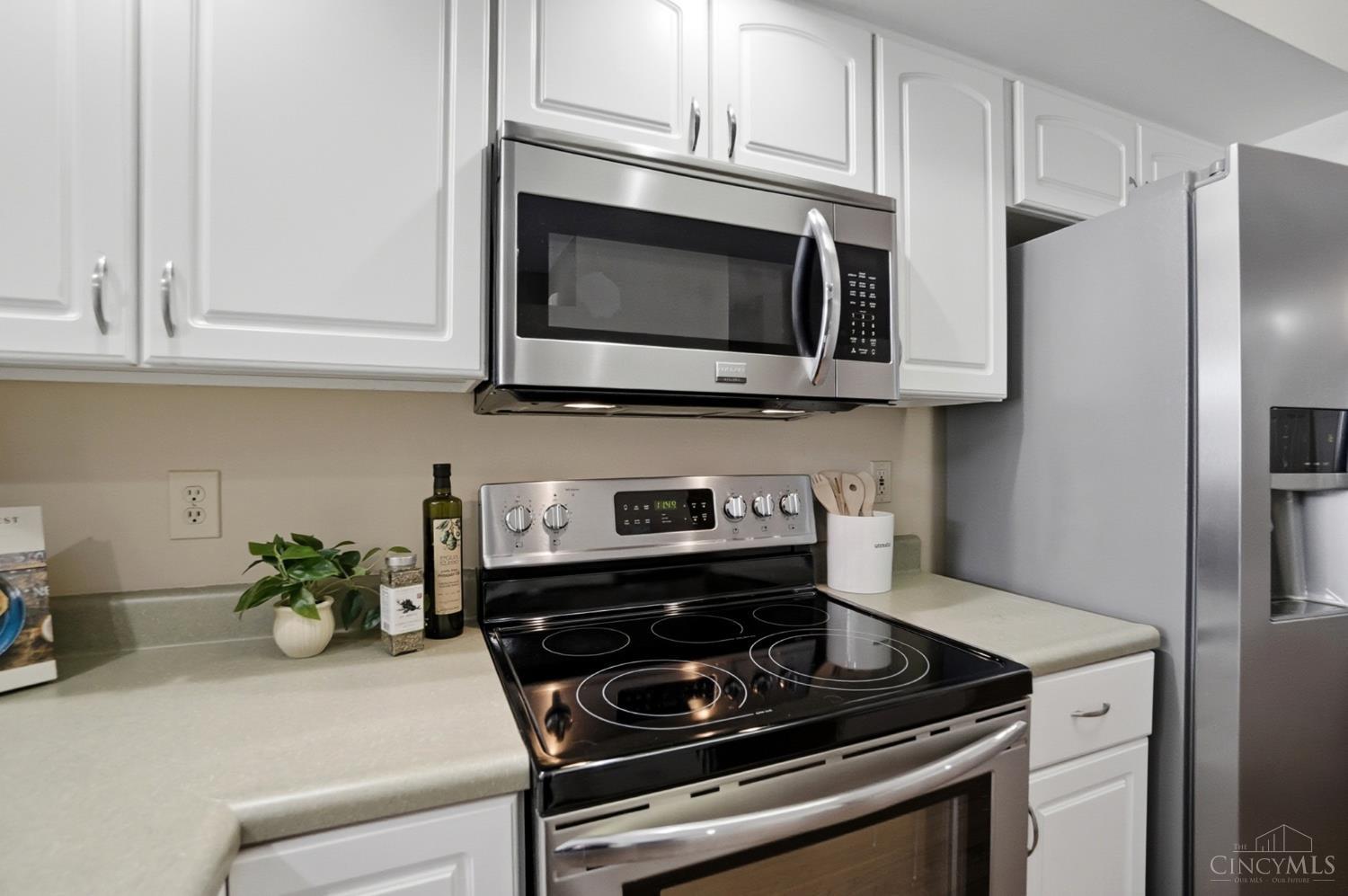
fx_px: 561
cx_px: 674
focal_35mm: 15
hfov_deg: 100.4
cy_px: 448
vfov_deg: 77.2
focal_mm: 10
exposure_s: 1/160
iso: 100
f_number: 4.5
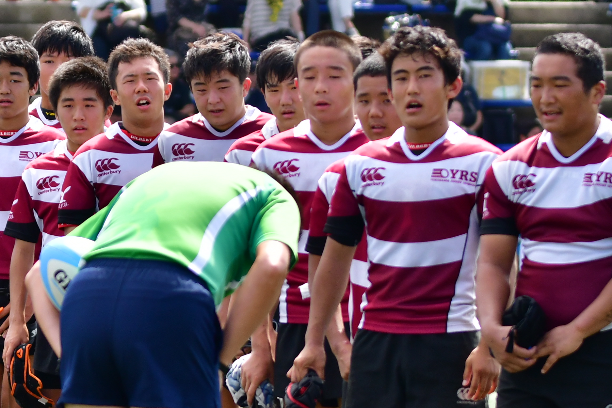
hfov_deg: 3.2
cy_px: 197
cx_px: 43
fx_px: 10796
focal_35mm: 635
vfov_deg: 2.2
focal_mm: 190
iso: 320
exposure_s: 1/1000
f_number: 5.3
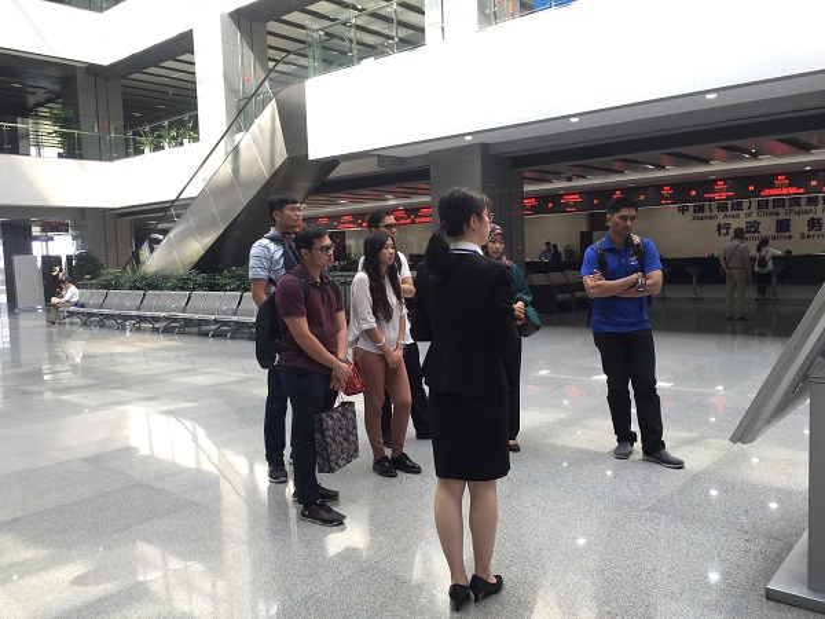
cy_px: 310
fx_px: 691
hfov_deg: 61.7
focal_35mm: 29
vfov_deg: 48.2
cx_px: 412
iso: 32
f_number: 2.2
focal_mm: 4.15
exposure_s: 1/50
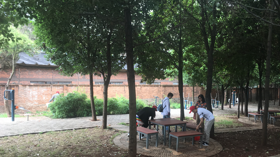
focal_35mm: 32
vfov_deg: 36.7
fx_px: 238
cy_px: 84
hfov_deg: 61.0
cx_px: 138
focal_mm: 4.15
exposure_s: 1/100
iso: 40
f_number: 2.2
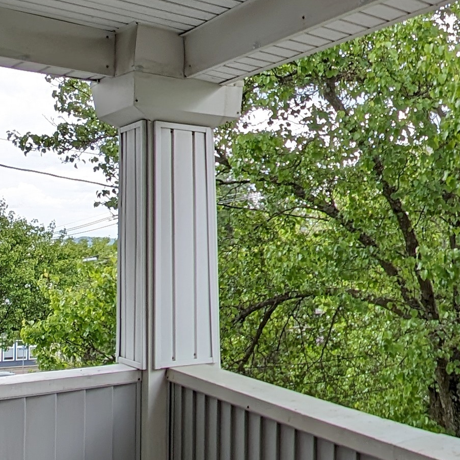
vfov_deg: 35.4
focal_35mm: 48
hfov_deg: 33.8
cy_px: 233
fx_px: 722
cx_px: 399
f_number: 1.95
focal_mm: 2.23
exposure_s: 1/476
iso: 71
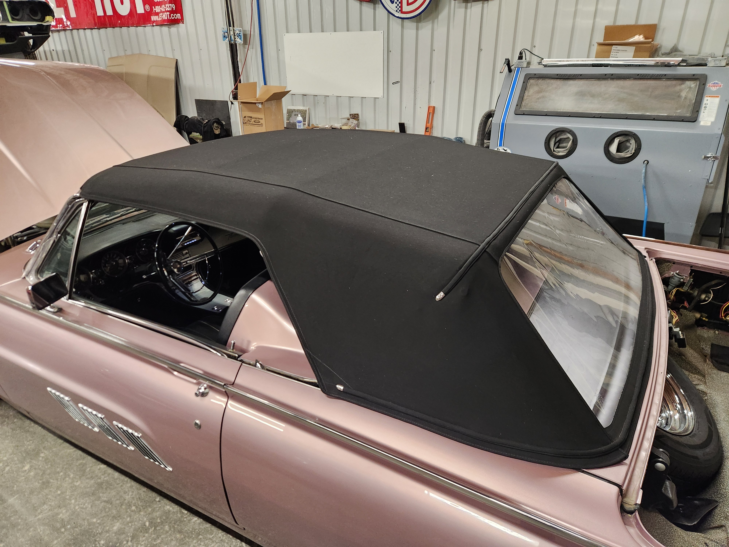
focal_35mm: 23
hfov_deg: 73.9
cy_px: 274
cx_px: 364
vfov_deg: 58.9
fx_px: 484
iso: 800
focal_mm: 5.4
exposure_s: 1/120
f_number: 1.8
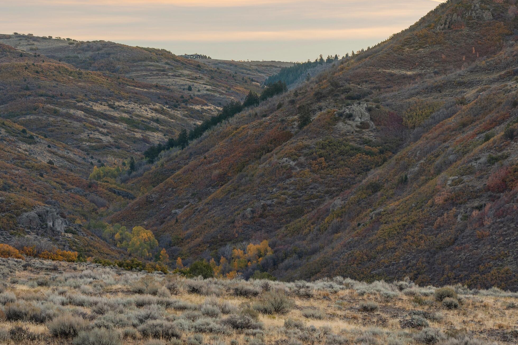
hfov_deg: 15.8
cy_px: 186
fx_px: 1869
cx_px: 270
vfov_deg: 10.5
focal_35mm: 130
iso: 250
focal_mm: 85
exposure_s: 1/60
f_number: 8
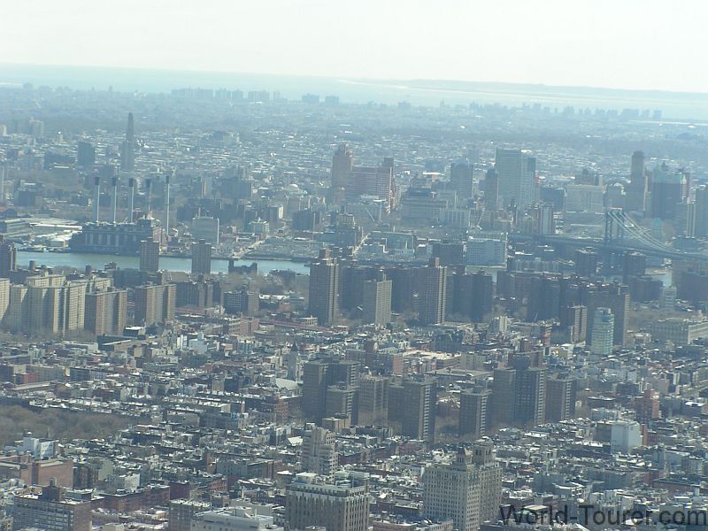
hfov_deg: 13.2
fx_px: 3068
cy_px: 266
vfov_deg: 9.9
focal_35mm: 150
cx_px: 354
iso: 50
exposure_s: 1/400
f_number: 5.6
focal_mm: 22.9
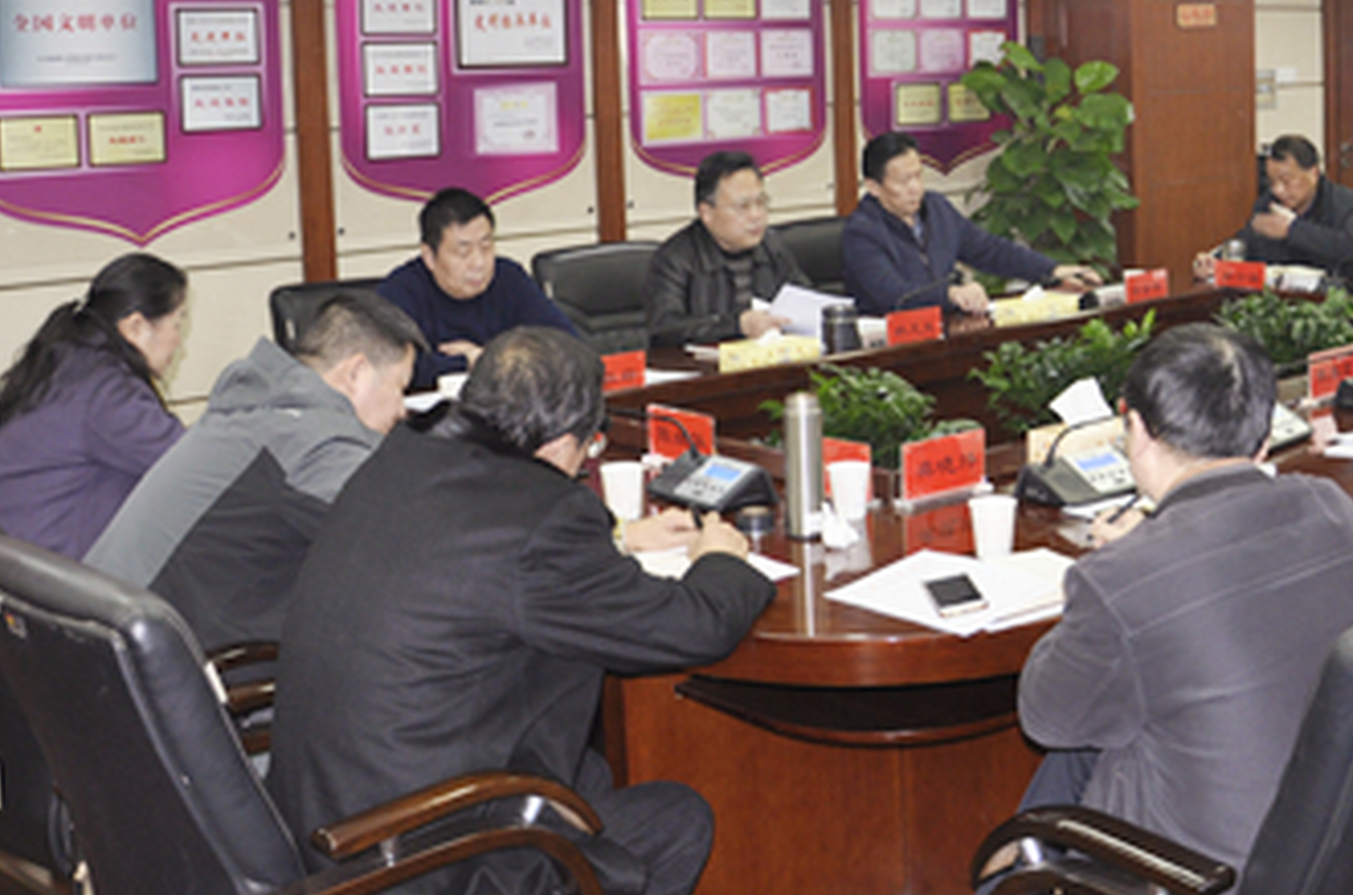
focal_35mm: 49
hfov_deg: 39.1
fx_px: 1837
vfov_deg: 27.0
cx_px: 1046
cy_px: 233
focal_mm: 18
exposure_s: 1/30
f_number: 3.5
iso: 500
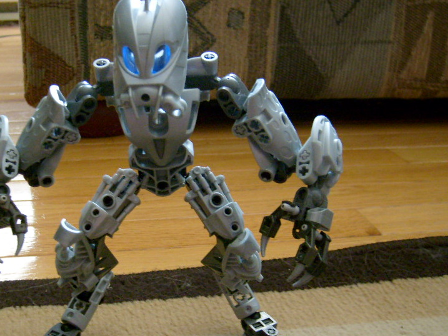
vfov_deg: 29.1
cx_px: 154
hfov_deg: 37.8
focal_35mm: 50
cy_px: 189
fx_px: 647
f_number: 2.8
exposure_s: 1/10
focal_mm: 5.8
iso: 200
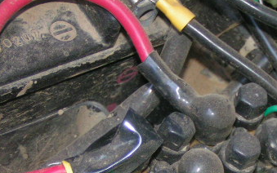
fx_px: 982
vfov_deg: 10.0
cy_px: 173
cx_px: 216
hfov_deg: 16.0
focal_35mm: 130
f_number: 3.2
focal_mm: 10
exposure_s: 1/80
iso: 200
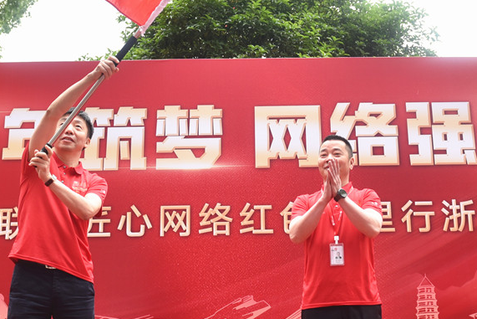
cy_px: 137
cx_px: 257
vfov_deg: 21.6
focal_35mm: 63
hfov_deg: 31.9
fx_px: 835
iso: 400
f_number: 3.5
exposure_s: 1/320
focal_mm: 24
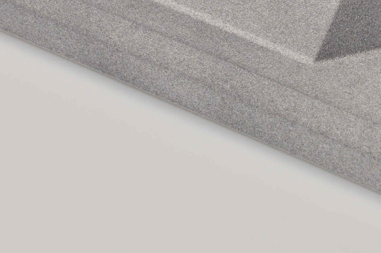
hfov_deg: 5.6
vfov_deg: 3.7
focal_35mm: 369
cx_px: 286
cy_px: 26
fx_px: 3905
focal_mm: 85
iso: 200
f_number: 11
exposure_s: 1/60
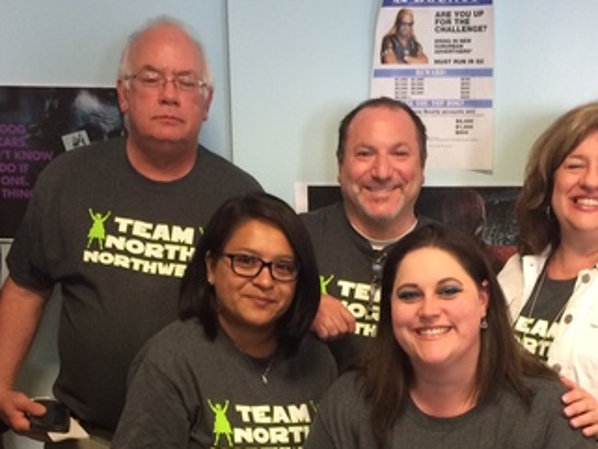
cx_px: 376
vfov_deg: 21.7
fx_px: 1123
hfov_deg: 29.7
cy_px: 462
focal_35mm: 65
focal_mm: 4.15
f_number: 2.2
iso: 160
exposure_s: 1/30
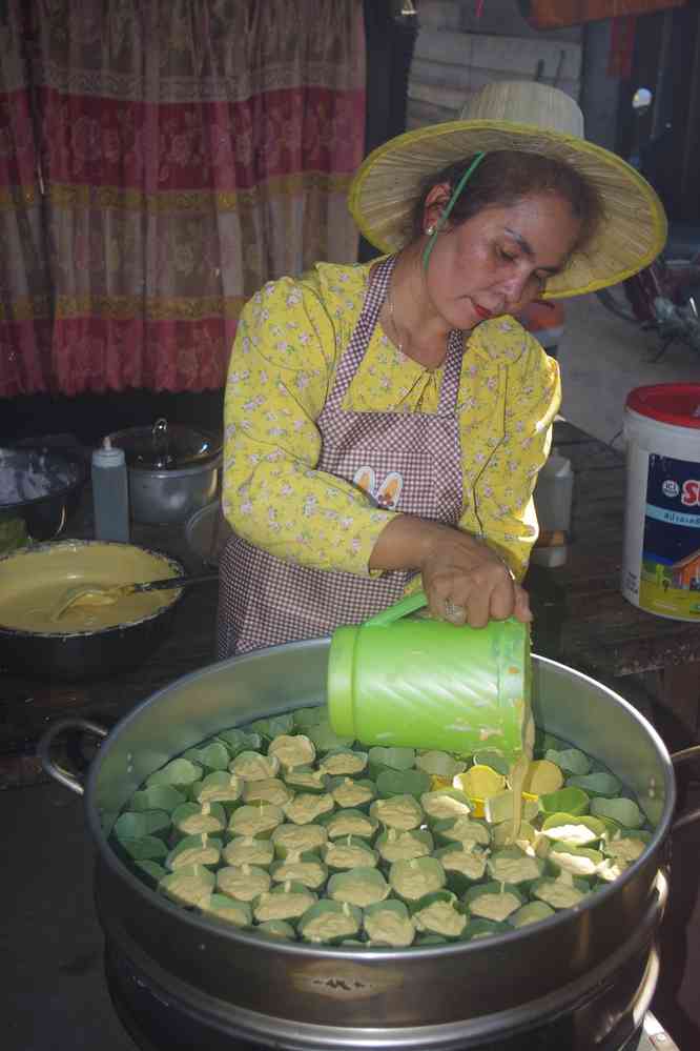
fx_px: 1225
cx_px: 350
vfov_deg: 46.4
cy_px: 526
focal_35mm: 42
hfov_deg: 31.9
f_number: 4
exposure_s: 1/60
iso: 100
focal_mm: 28
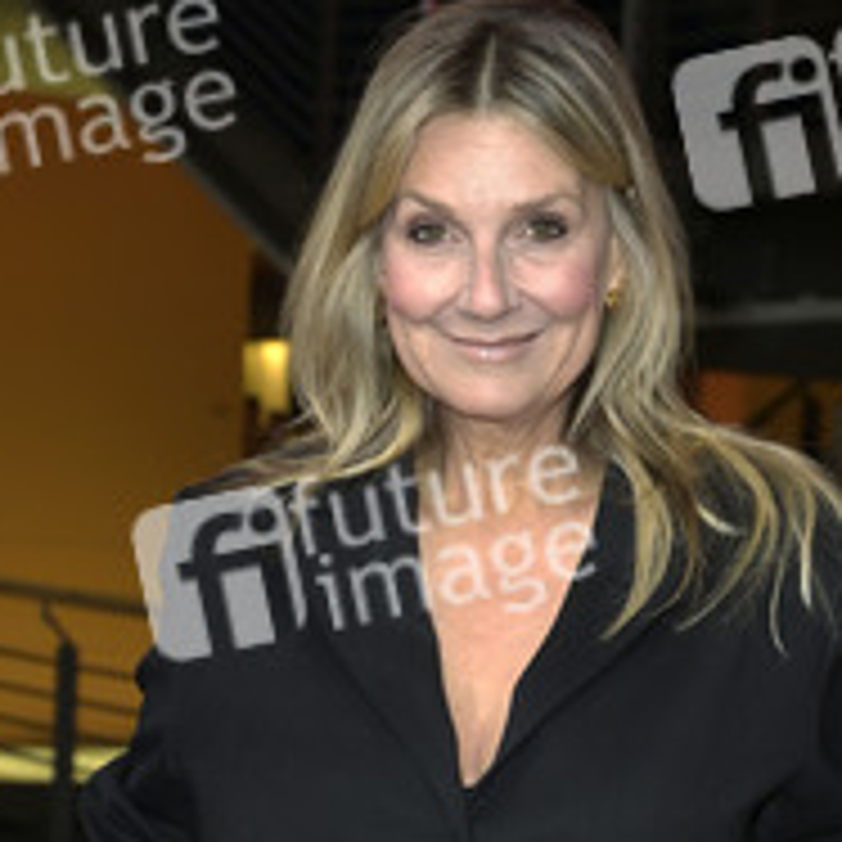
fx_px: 3743
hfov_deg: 12.8
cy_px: 779
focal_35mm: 136
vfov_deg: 12.7
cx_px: 495
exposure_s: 1/125
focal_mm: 75
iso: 640
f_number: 6.3
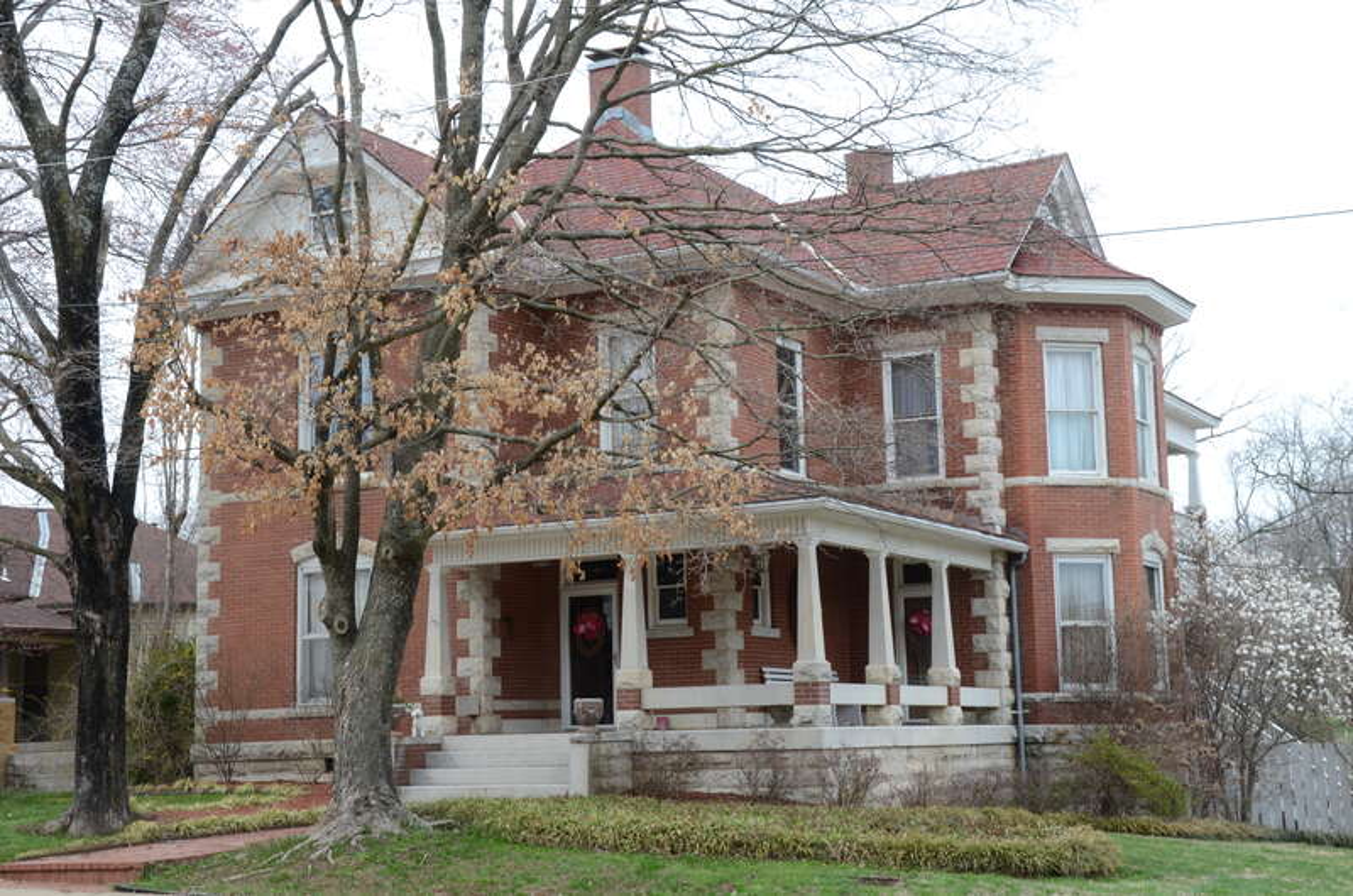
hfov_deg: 37.9
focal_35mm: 52
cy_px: 448
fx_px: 1969
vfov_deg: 25.6
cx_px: 676
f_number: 13
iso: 200
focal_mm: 35
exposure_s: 1/80
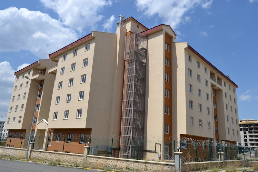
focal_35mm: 27
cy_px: 86
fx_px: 193
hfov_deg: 67.4
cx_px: 129
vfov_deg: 47.9
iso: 100
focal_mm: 18
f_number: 9
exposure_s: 1/320
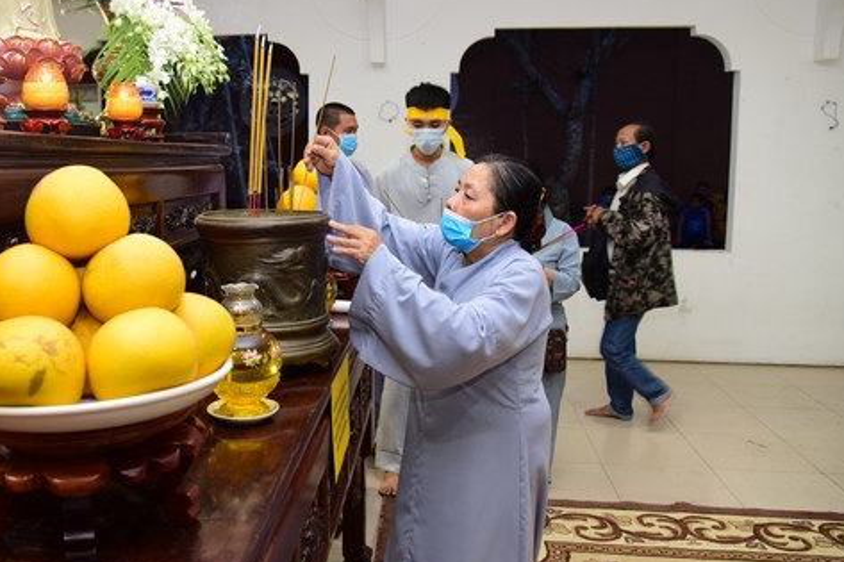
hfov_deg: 56.5
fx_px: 773
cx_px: 309
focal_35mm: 33
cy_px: 231
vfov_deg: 39.8
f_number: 4.5
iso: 1000
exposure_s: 1/60
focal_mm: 24
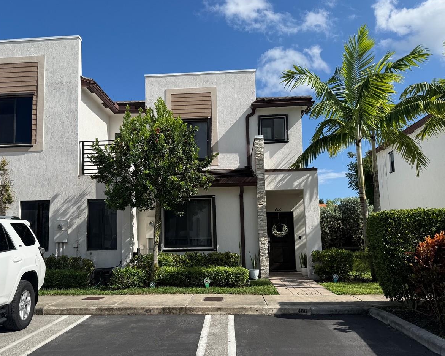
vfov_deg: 45.8
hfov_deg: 55.5
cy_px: 184
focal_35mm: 32
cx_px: 196
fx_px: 421
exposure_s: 1/5714
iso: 80
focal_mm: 6.76
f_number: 1.78
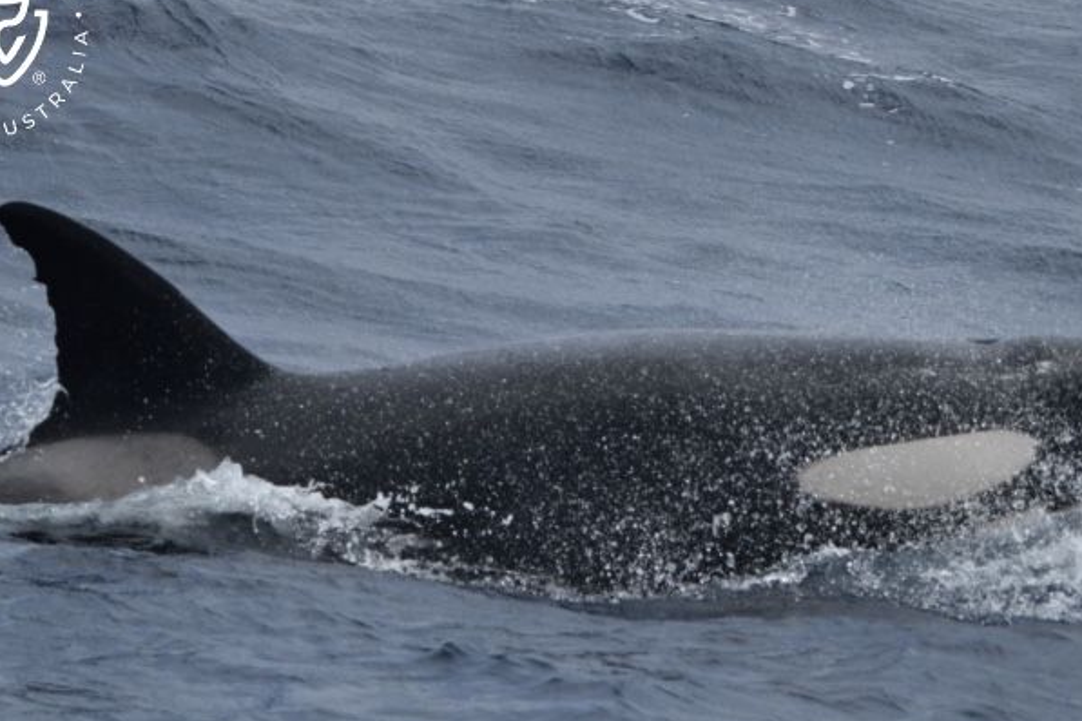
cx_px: 607
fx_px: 12081
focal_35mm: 402
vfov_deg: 3.4
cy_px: 412
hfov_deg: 5.1
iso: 720
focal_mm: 300
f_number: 5.6
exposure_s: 1/8000
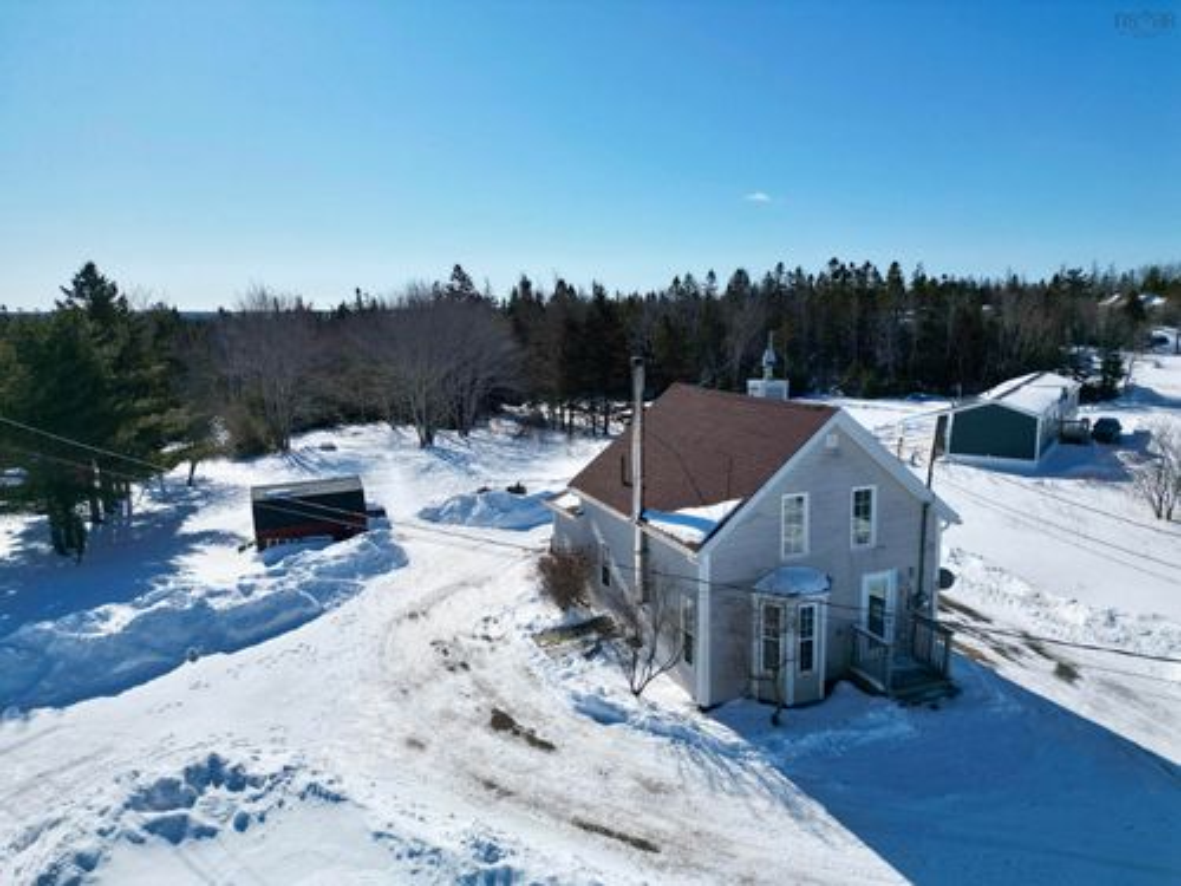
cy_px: 443
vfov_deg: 56.8
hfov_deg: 71.6
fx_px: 819
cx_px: 590
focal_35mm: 24
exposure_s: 1/6400
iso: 130
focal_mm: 6.72
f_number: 1.7
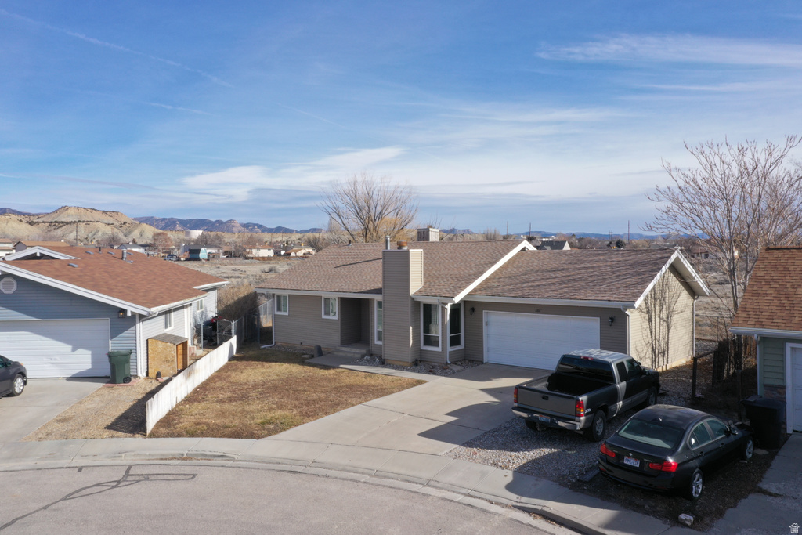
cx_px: 401
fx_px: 624
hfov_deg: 65.5
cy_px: 268
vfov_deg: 46.4
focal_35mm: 28
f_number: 11
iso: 100
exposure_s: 1/120
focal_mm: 10.26
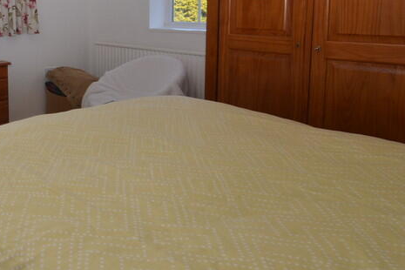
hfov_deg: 48.7
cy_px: 46
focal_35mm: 33
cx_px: 15
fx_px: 371
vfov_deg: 38.2
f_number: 7.1
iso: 400
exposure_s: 1/125
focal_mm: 10
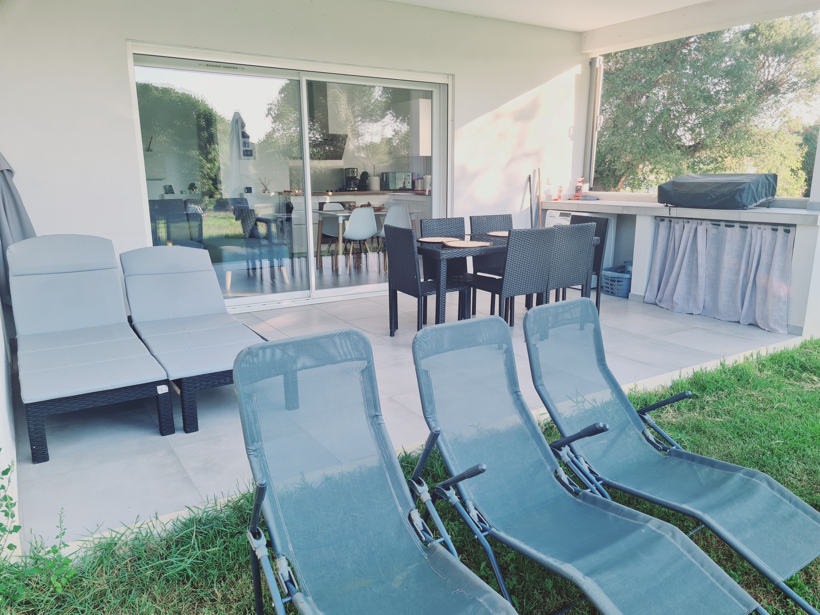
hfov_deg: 67.3
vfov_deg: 53.1
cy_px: 308
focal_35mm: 26
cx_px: 410
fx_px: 616
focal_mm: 5.4
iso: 50
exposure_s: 1/280
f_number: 1.8
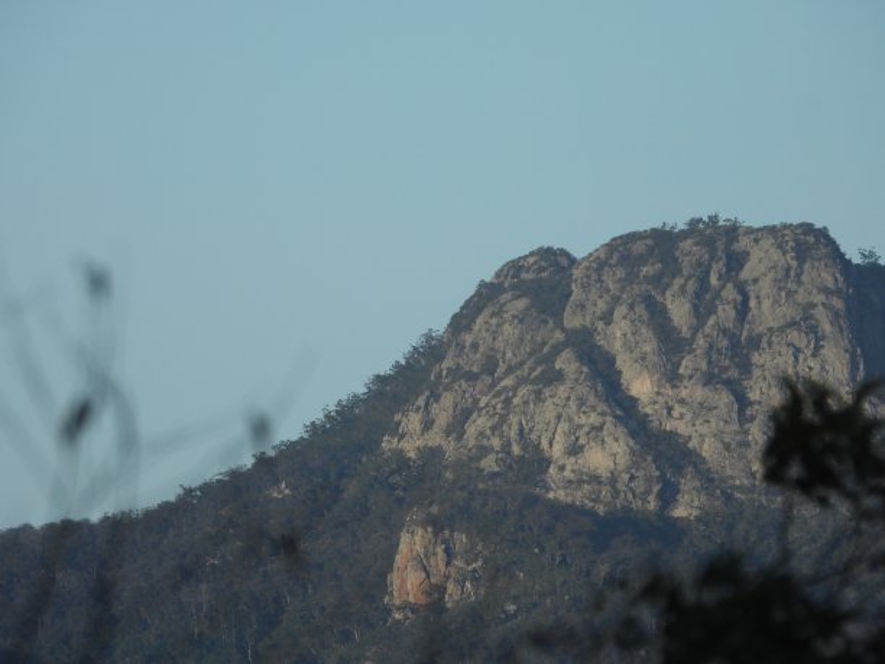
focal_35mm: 800
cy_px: 332
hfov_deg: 2.5
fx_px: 20453
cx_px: 442
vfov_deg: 1.9
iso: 110
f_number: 5.6
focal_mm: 144
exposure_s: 1/500
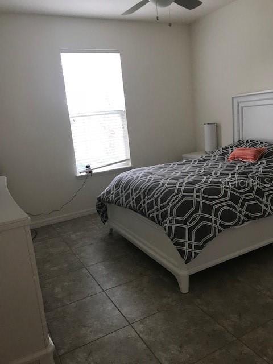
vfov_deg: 63.4
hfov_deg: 49.7
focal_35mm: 28
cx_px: 136
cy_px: 182
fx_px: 294
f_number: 1.8
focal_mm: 3.99
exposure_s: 1/20
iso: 40
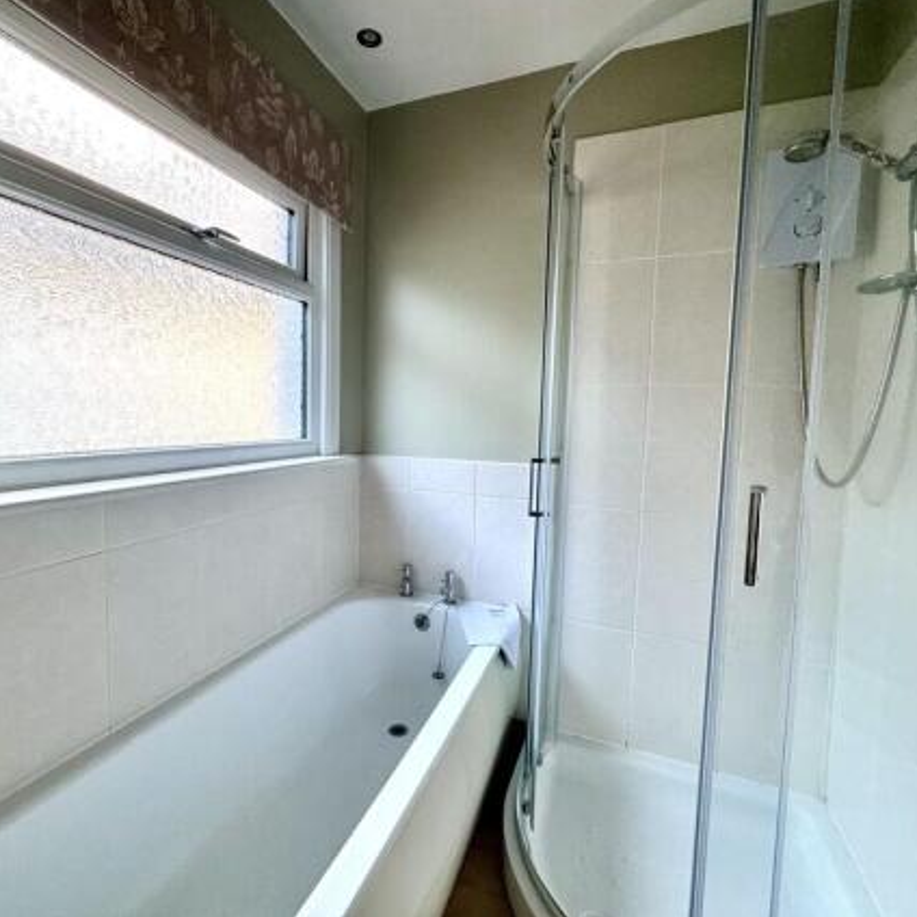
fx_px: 510
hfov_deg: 83.8
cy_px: 447
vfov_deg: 84.0
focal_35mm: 17
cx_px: 421
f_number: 2.2
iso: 200
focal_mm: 2.22
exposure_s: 1/99
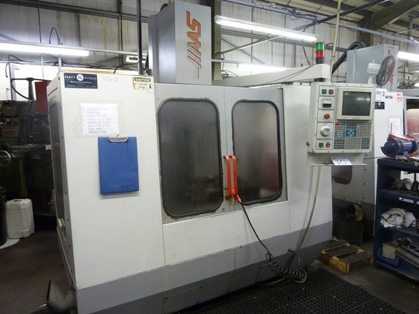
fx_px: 303
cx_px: 210
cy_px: 157
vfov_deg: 54.9
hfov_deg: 69.4
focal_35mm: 25
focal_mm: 4.1
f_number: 3.3
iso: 400
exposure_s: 1/30
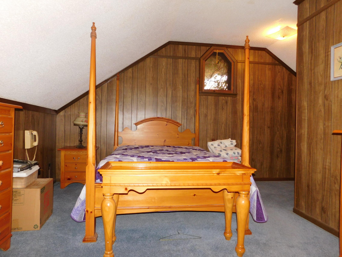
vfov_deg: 56.8
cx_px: 171
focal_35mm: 24
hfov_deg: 71.6
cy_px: 128
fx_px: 237
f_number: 3
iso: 220
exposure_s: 1/30
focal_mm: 4.1
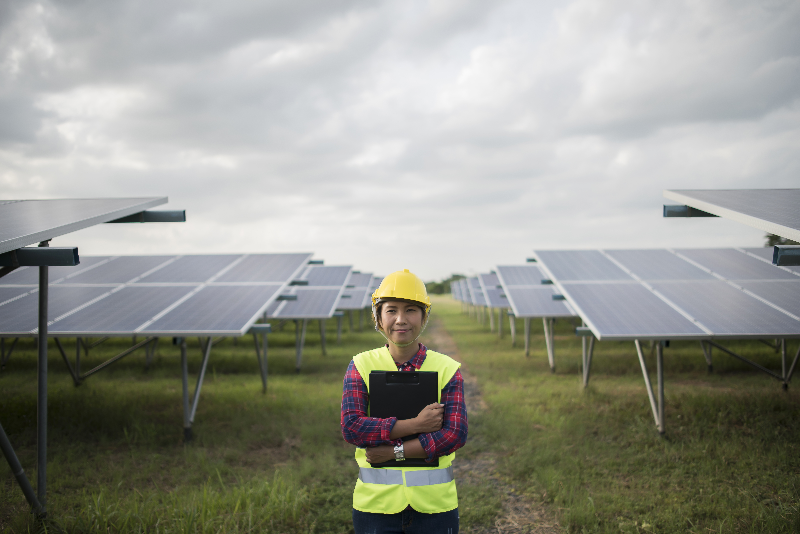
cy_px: 267
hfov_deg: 65.5
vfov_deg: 46.4
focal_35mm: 28
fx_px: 622
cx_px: 400
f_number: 1.8
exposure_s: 1/1000
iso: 100
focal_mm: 28
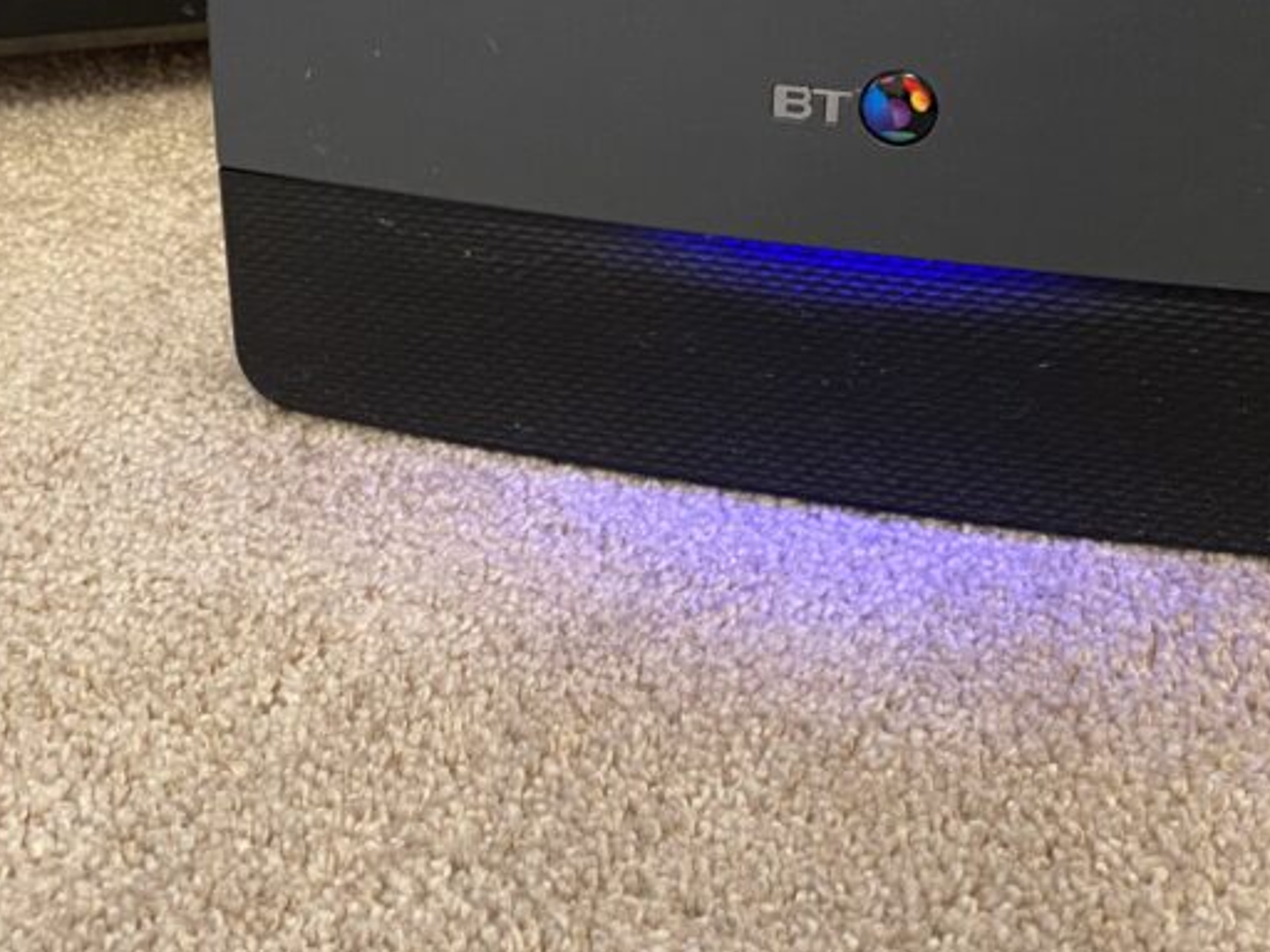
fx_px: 1908
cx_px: 682
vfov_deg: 27.6
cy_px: 216
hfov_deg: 36.8
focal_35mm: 52
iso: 500
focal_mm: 4.25
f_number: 1.8
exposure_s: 1/25
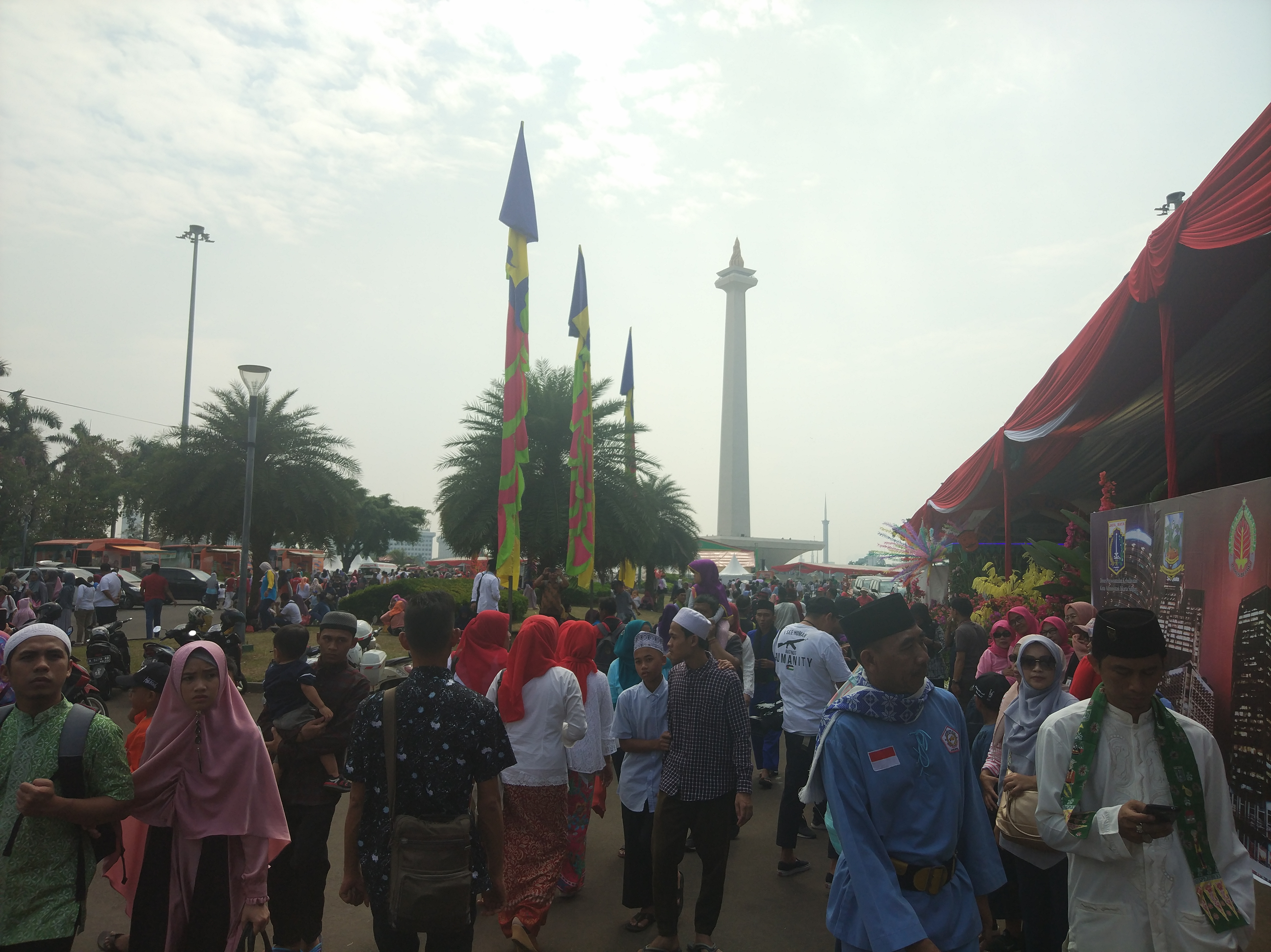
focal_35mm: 23
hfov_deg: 73.9
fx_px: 844
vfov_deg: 58.8
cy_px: 476
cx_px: 636
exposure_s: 1/1240
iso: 100
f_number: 2
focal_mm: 4.06
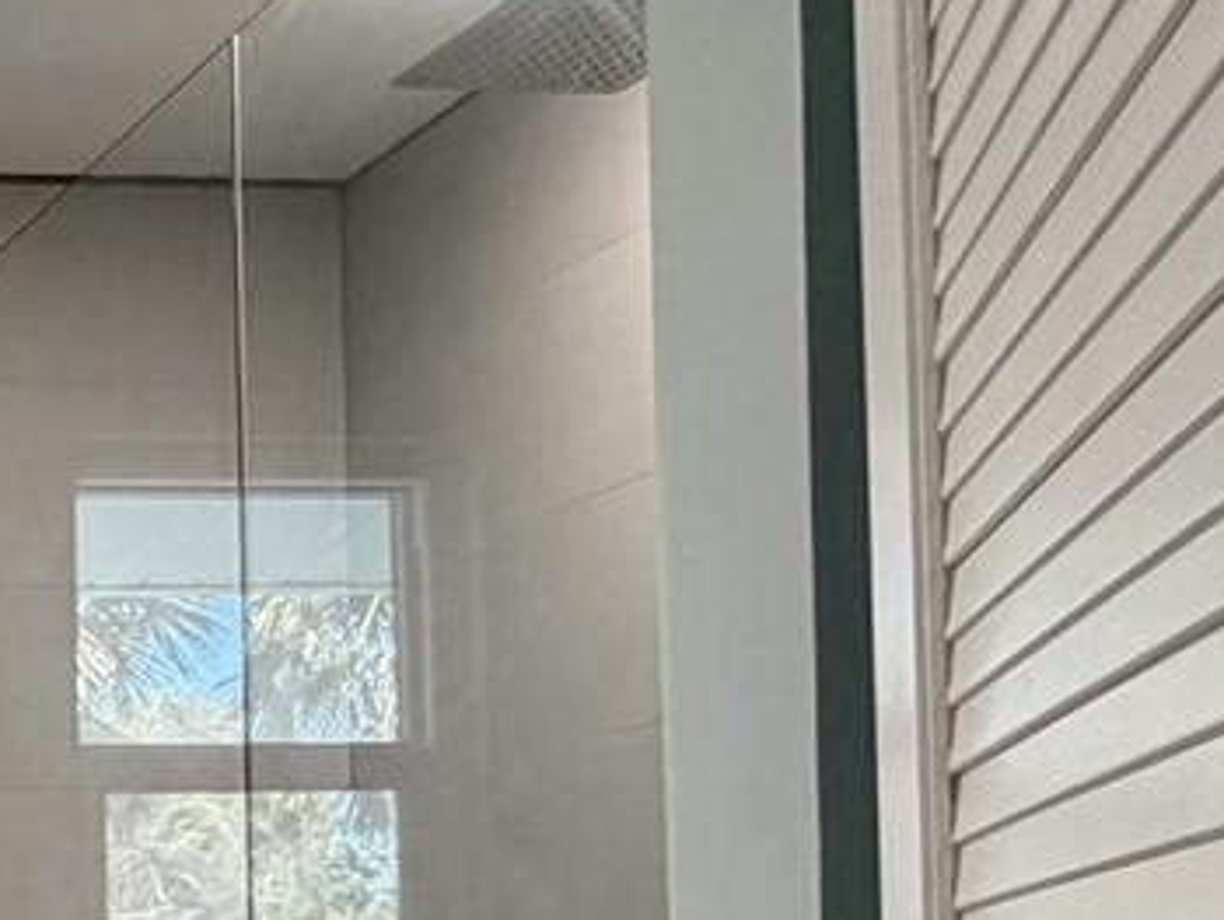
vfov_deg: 21.8
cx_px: -745
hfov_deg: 22.8
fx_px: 2265
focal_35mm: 64
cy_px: 990
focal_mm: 2.2
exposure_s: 1/120
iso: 200
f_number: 2.2
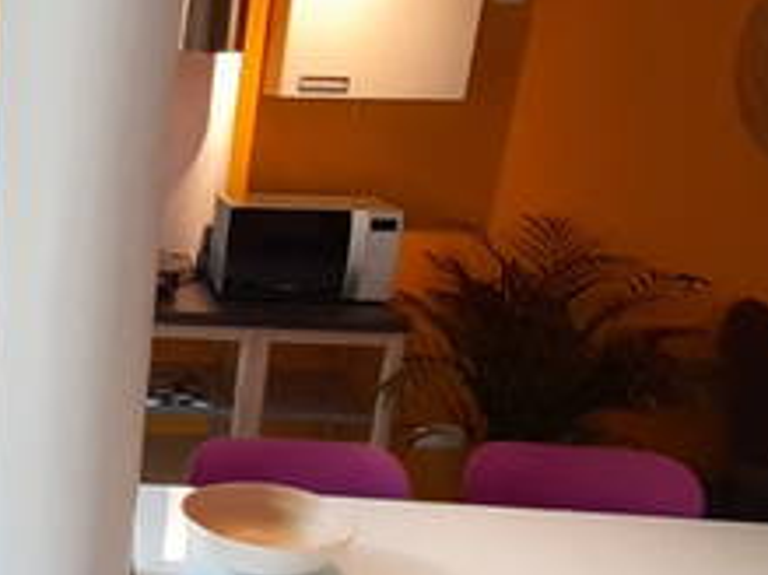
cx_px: -35
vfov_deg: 30.0
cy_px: 470
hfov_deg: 35.7
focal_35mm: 47
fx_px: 1042
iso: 125
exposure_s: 1/50
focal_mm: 1.13
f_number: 2.2
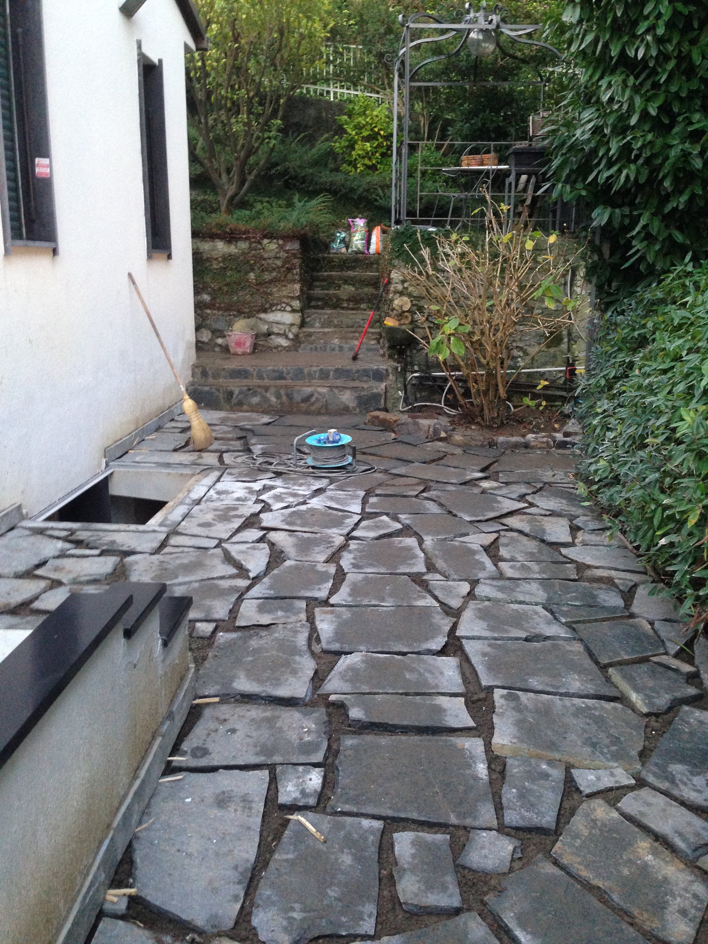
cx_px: 354
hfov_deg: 42.9
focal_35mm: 33
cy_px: 472
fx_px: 900
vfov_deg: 55.4
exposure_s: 1/20
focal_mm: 4.12
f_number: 2.4
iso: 250
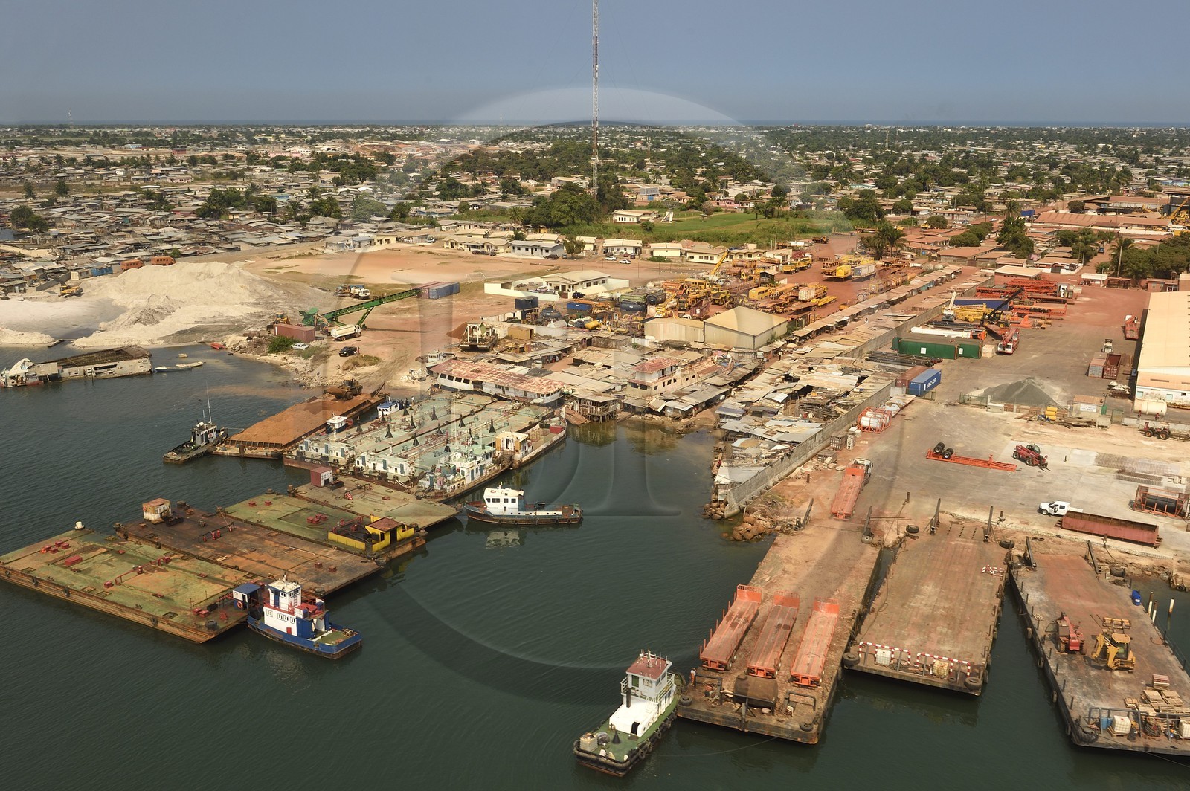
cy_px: 396
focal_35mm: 29
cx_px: 595
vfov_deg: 44.9
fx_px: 958
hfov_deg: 63.7
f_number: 11
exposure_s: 1/320
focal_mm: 29
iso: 400
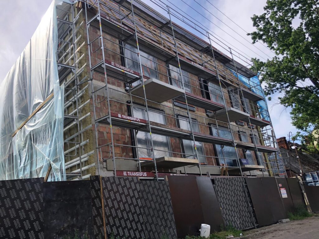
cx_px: 160
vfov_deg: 49.7
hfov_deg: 63.4
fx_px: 258
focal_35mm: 28
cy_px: 120
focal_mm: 4
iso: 20
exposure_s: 1/1230
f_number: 1.8
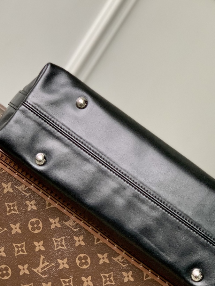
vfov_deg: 21.5
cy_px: 162
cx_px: 144
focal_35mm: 91
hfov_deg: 16.2
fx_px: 754
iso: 125
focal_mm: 6
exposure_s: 1/118
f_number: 2.4
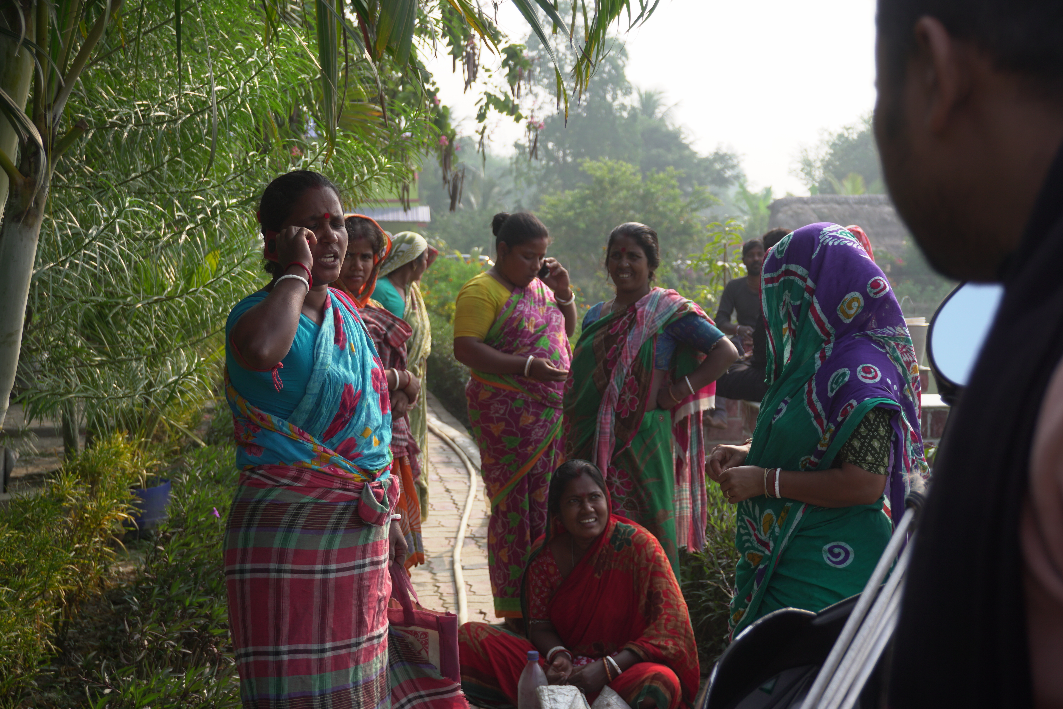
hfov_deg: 37.9
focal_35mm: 52
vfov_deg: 25.8
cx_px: 532
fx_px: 1550
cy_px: 354
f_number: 5.6
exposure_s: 1/320
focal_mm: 35
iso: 100
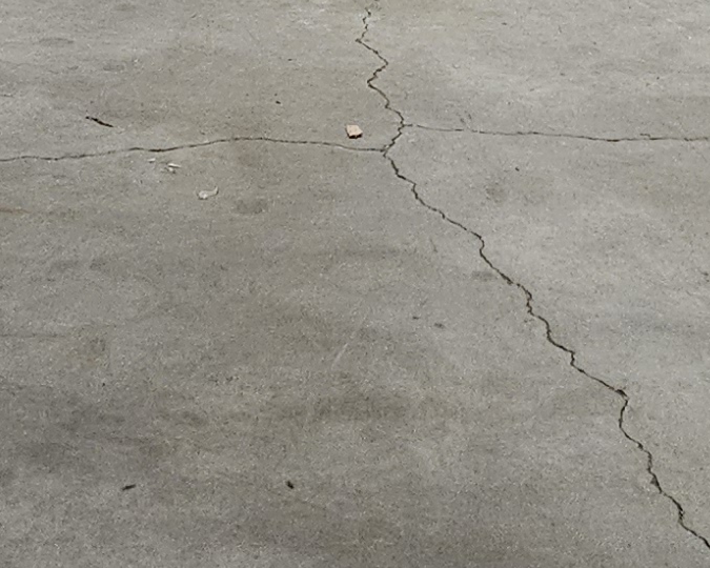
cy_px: -931
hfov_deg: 14.4
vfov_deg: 9.8
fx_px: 2795
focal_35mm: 133
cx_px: 150
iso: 800
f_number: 1.8
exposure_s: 1/120
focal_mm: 5.4
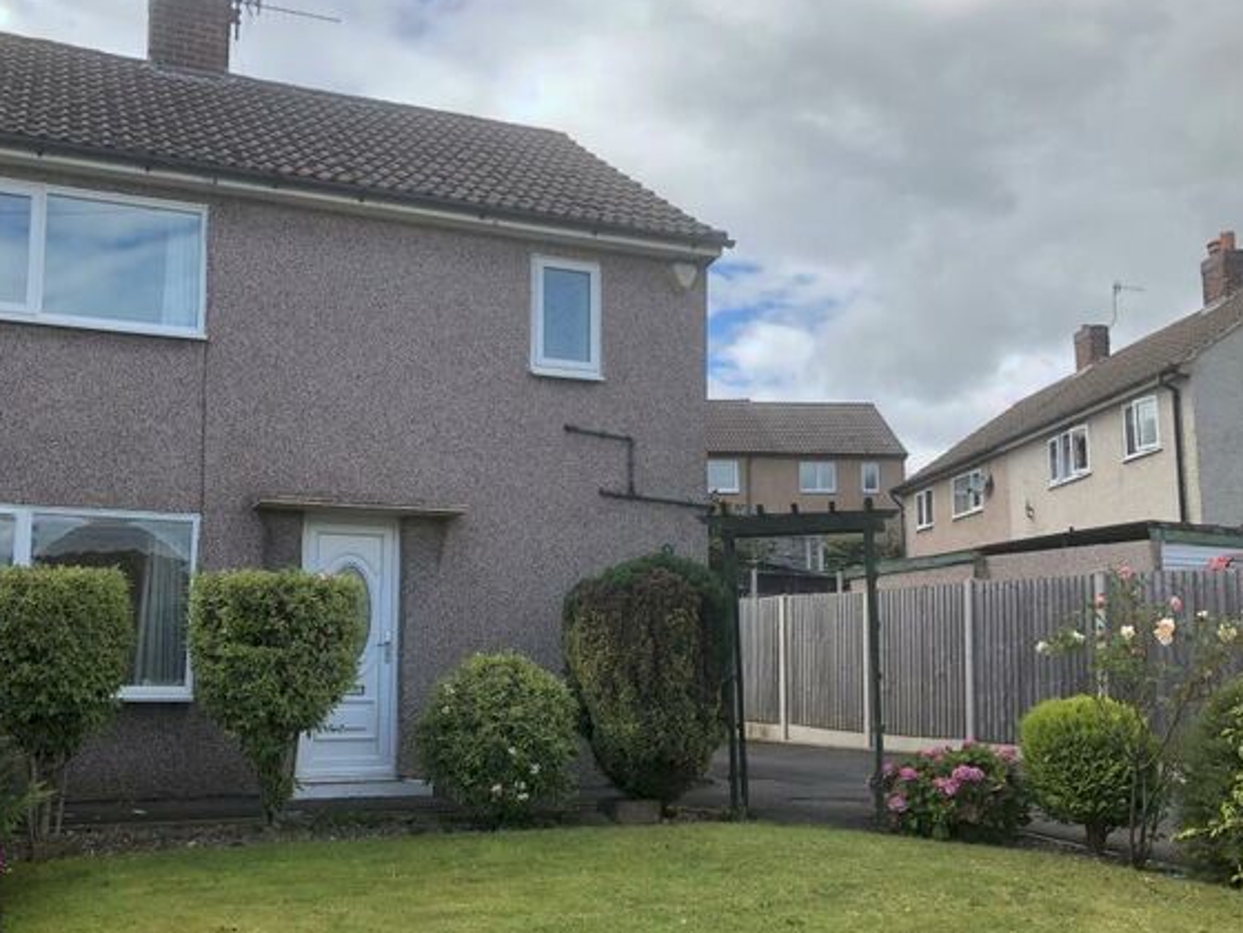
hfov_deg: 52.3
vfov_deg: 40.6
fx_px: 1257
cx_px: 504
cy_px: 536
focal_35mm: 35
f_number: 1.8
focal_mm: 3.99
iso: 20
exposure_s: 1/1297
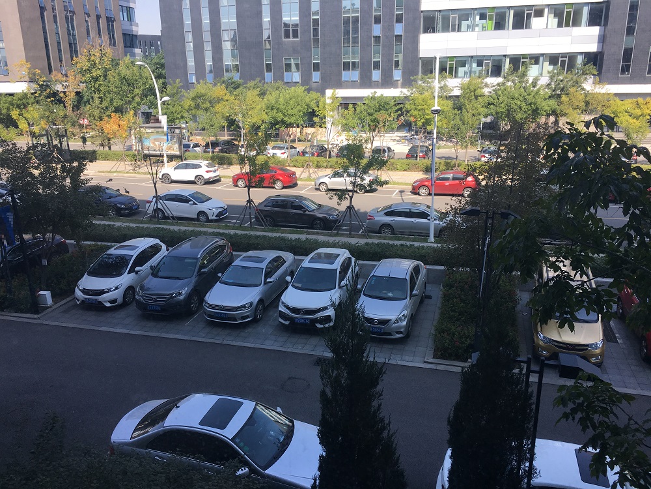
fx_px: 545
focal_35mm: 29
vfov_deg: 48.2
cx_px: 326
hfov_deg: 61.7
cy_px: 244
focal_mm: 4.15
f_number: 2.2
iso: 25
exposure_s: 1/466
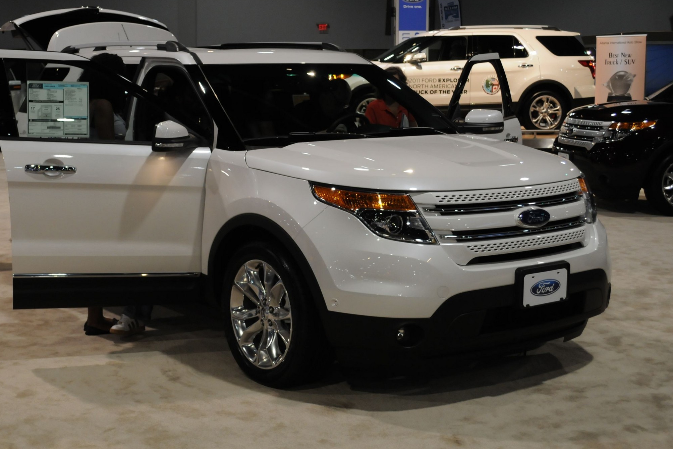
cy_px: 173
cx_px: 272
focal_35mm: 56
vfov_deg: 24.1
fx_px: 1047
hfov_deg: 35.5
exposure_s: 1/100
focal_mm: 30
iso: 800
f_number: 5
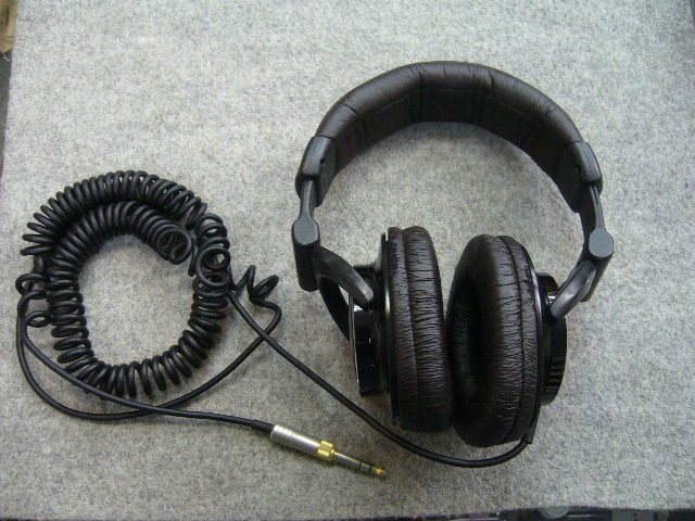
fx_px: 703
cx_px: 348
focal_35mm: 35
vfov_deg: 40.7
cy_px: 260
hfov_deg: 52.6
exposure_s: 1/13
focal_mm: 5.8
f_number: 2.8
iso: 125
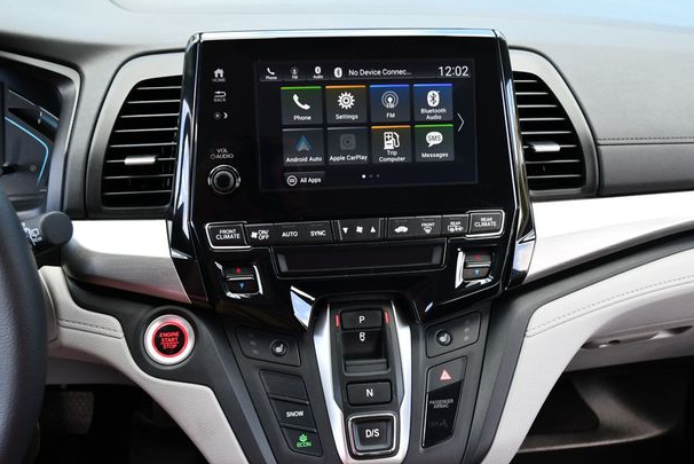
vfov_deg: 35.1
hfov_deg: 50.7
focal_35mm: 38
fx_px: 733
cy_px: 234
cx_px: 344
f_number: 4
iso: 400
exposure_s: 1/250
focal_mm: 18
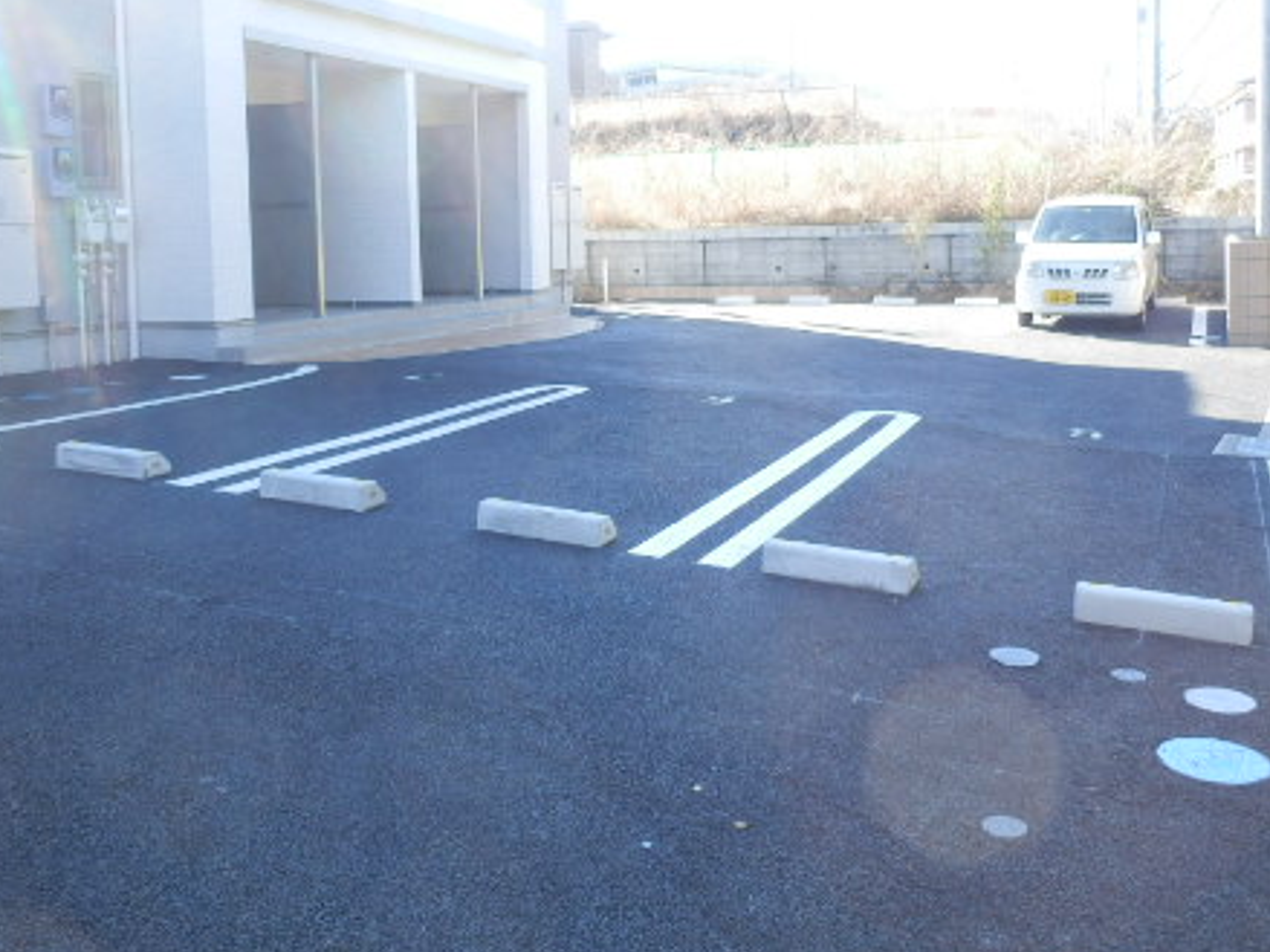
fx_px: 1284
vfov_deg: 40.2
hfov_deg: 52.6
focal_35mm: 35
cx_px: 674
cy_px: 315
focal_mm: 4.2
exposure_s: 1/125
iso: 80
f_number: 3
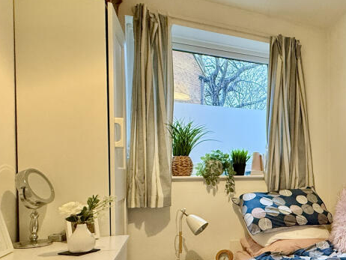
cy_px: 171
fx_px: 310
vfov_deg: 44.9
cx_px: 331
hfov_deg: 49.6
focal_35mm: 31
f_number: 2.2
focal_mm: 2.22
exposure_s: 1/60
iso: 500
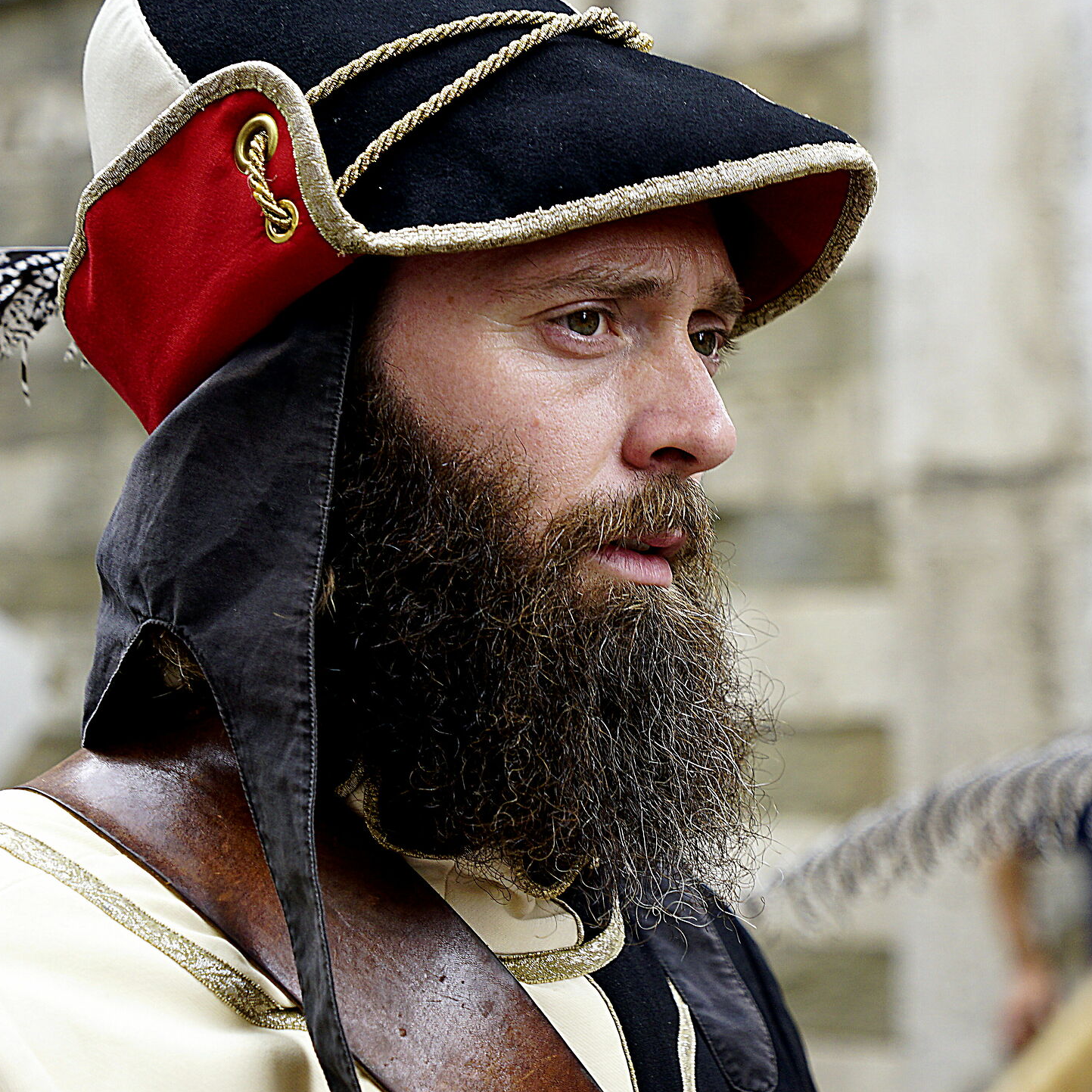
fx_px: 3783
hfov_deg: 16.4
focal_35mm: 106
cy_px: 499
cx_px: 587
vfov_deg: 16.4
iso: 200
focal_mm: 50
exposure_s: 1/250
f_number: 2.8
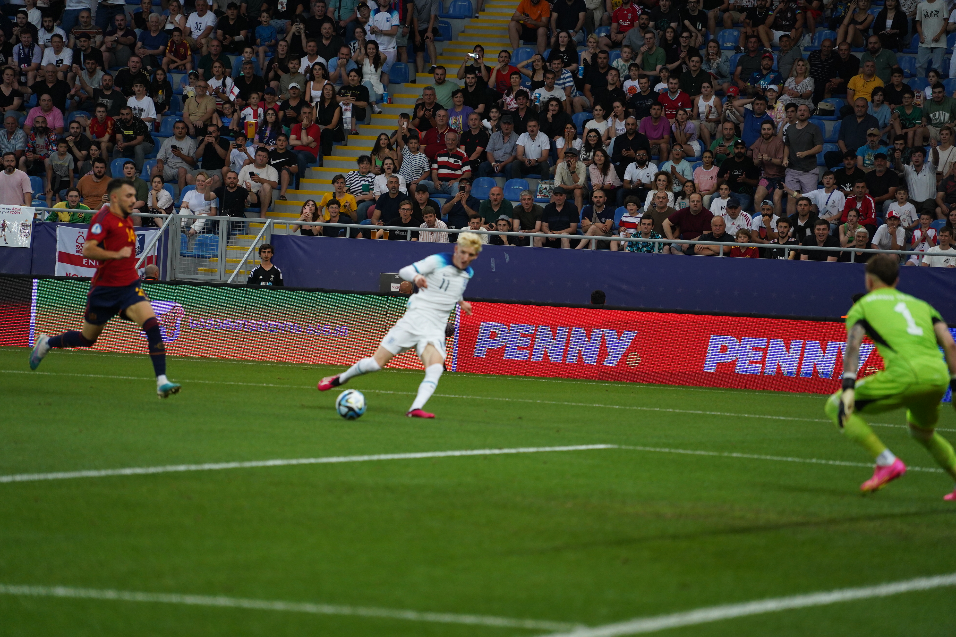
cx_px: 478
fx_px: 5311
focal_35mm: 200
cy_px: 318
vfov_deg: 6.9
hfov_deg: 10.3
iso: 2000
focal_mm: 200
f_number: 4
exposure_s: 1/1000
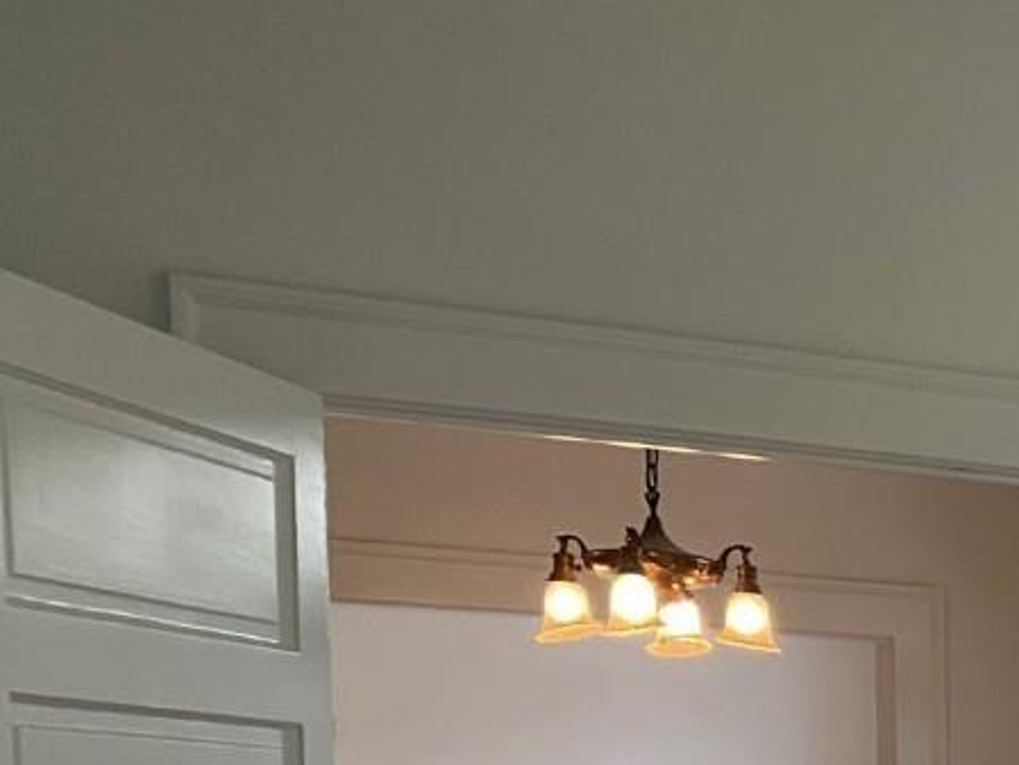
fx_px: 2738
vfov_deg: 14.8
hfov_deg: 18.5
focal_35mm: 93
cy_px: 1149
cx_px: 1561
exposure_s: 1/120
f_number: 1.8
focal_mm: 3
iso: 50
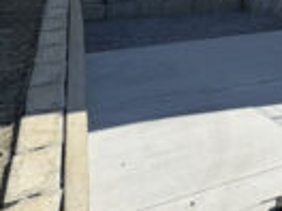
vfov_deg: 21.7
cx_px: 449
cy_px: -127
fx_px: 432
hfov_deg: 25.0
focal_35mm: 53
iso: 40
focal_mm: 2.22
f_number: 2.2
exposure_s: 1/1506
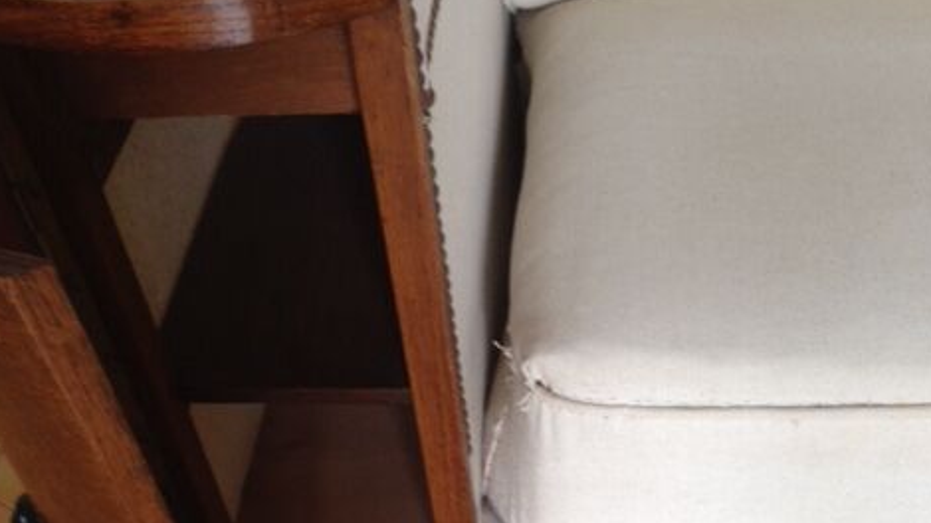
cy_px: 495
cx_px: 466
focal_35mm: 49
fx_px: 1209
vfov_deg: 23.6
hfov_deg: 42.1
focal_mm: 4.12
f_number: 2.4
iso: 50
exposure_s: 1/20
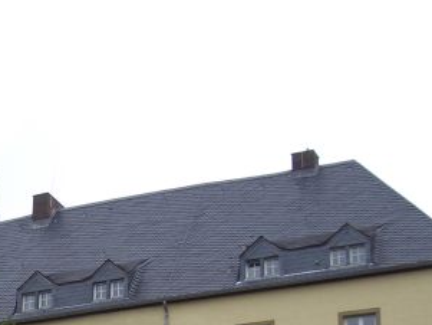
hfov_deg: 17.7
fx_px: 1361
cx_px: 26
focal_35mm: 109
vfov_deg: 13.1
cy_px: 424
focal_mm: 6.8
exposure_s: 1/250
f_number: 2.8
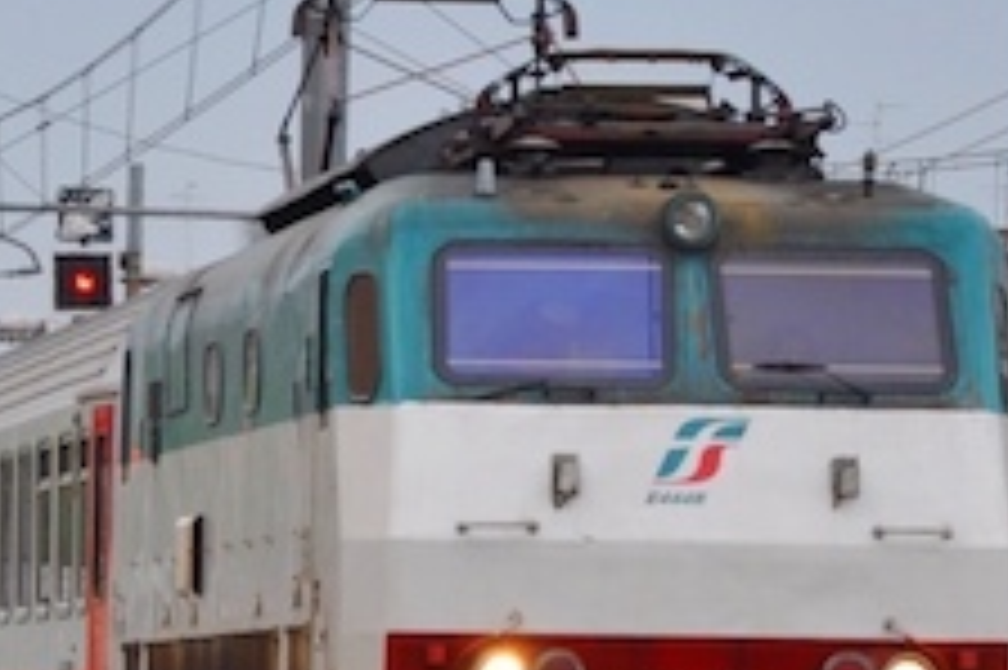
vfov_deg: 5.2
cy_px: 508
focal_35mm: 263
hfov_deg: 7.8
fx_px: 7358
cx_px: 202
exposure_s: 1/160
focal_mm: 98
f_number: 6.3
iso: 200
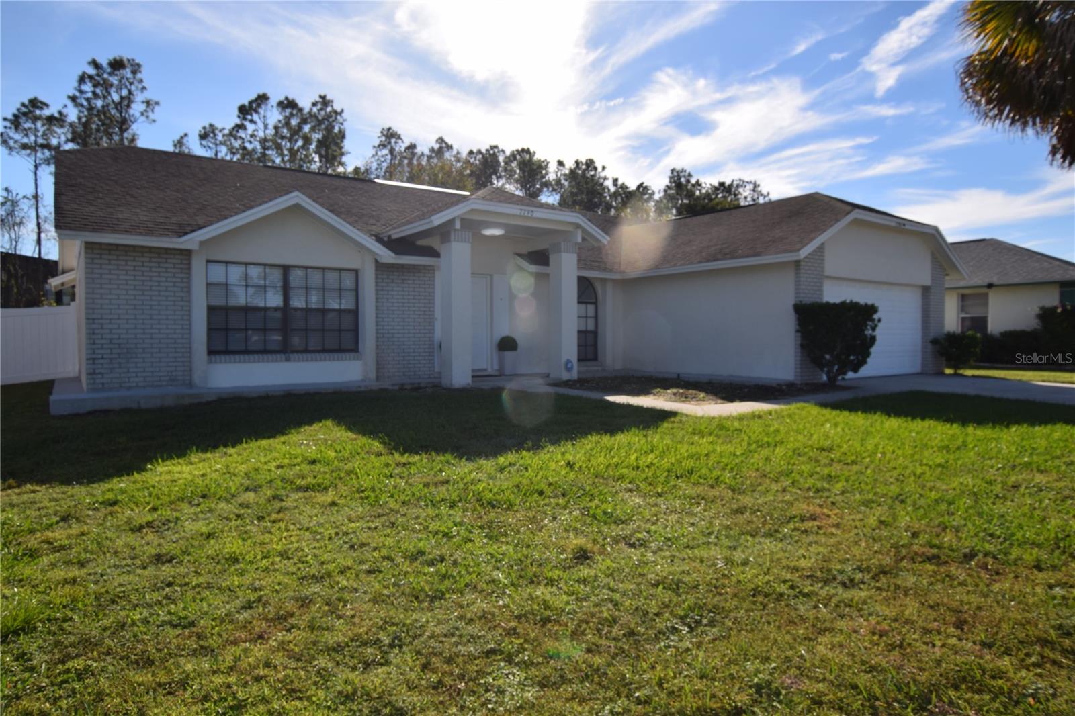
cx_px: 538
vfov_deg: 59.5
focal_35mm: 21
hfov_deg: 81.2
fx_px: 627
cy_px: 358
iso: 100
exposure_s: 1/200
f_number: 11
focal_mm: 14
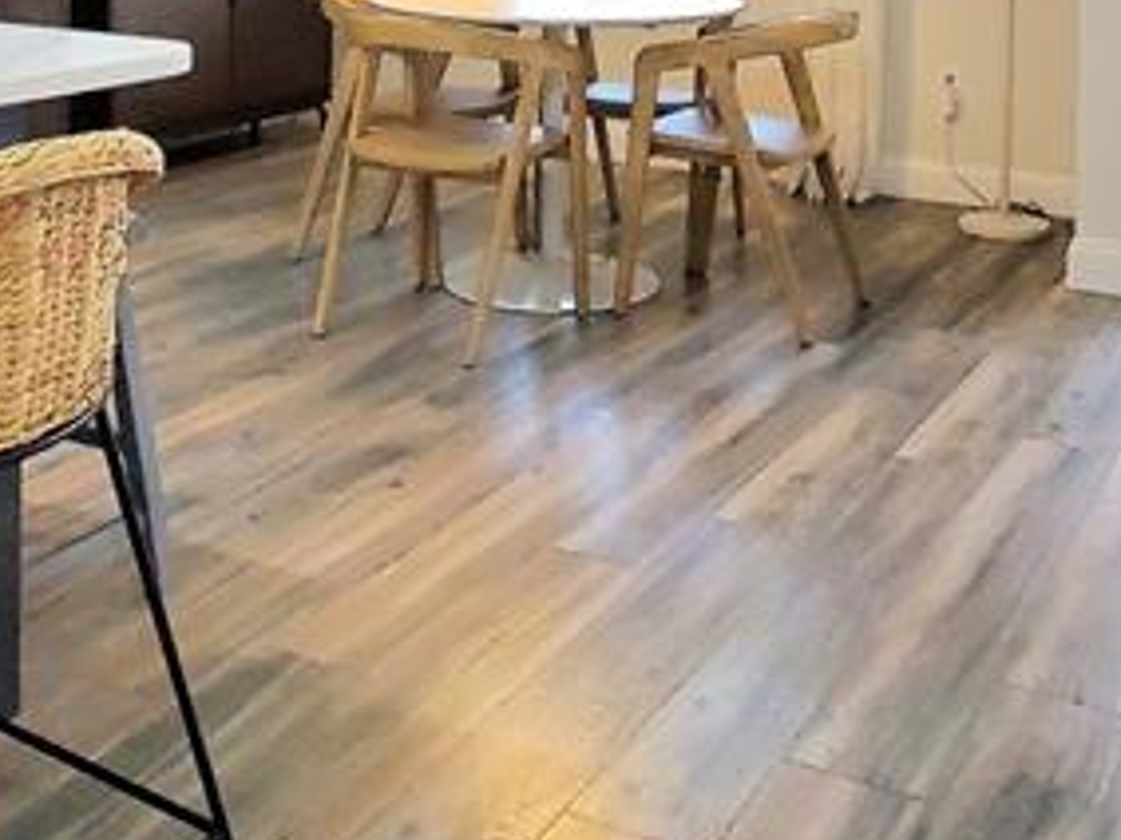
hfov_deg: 40.4
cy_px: -119
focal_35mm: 47
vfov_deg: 27.7
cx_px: 578
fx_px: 1521
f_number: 2.2
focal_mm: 1.8
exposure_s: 1/60.2
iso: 250
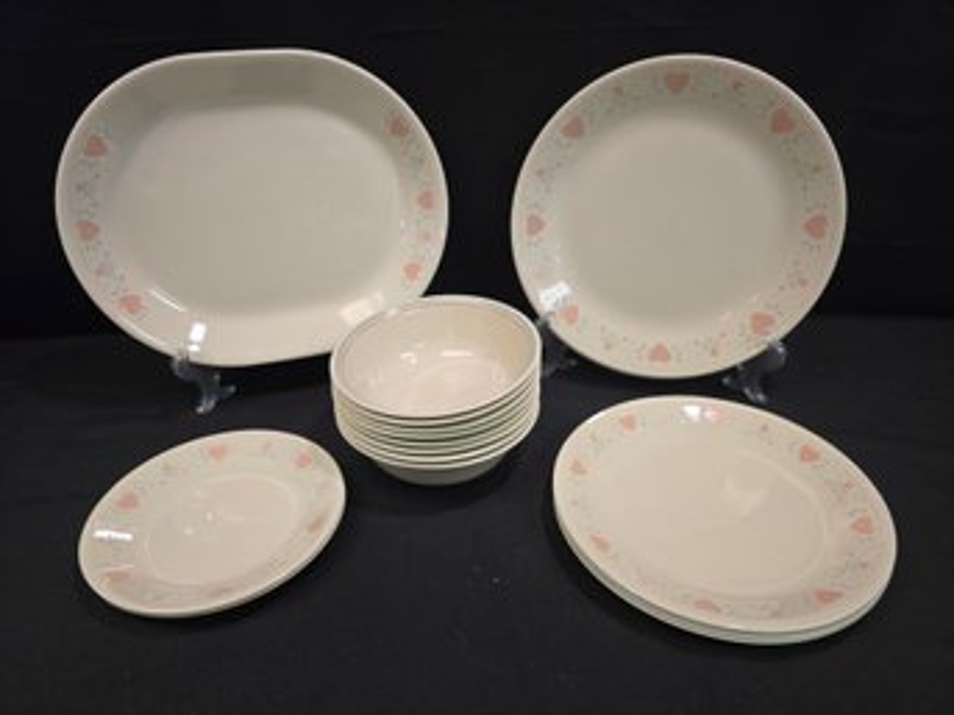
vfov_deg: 58.8
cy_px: 358
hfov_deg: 73.9
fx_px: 634
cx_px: 477
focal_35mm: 23
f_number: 1.7
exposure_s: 1/120
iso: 320
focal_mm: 6.3
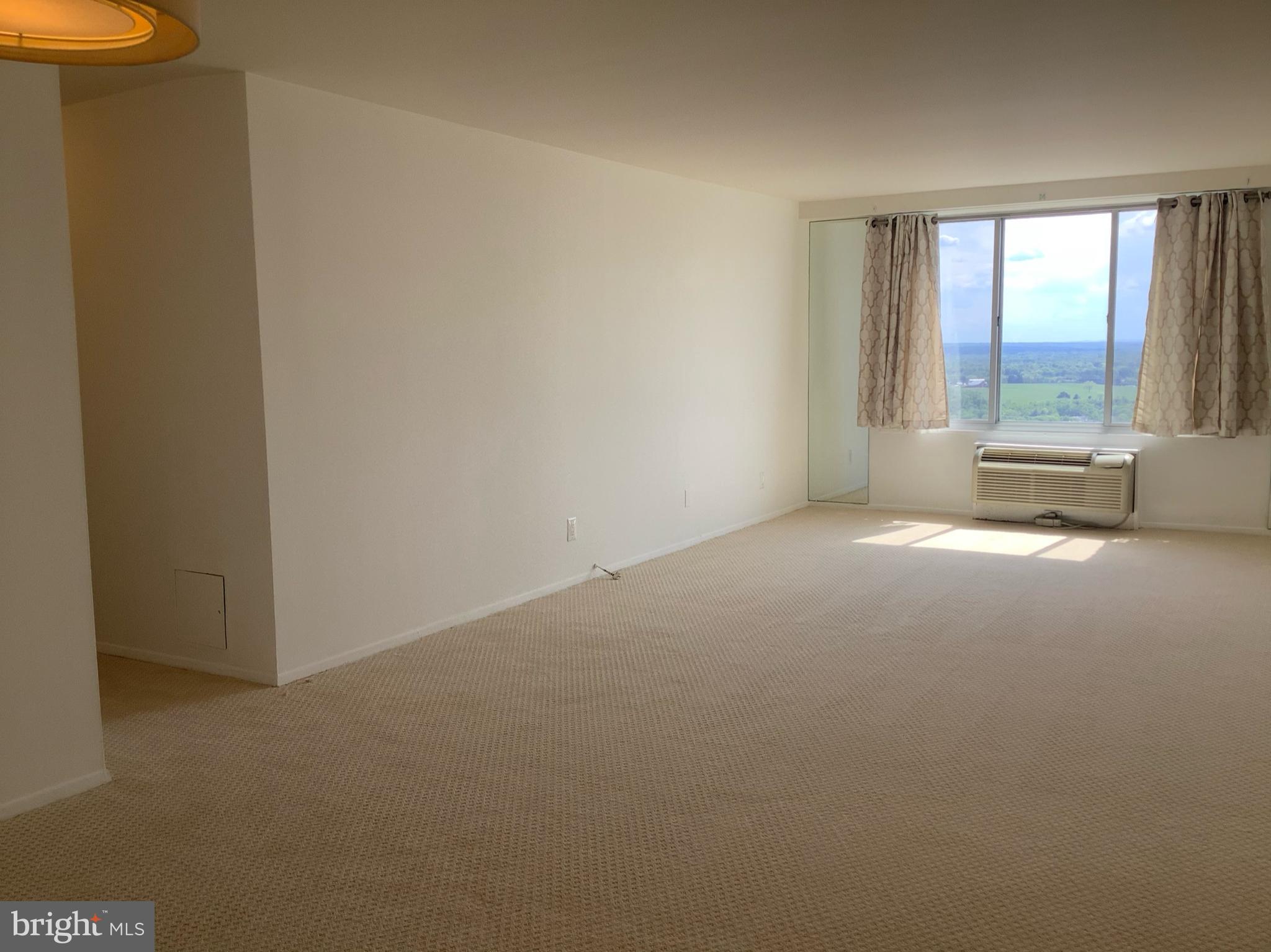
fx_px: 1138
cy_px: 476
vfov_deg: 45.4
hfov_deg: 58.4
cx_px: 636
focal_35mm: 31
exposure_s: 1/151
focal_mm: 3.3
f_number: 2.4
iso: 25
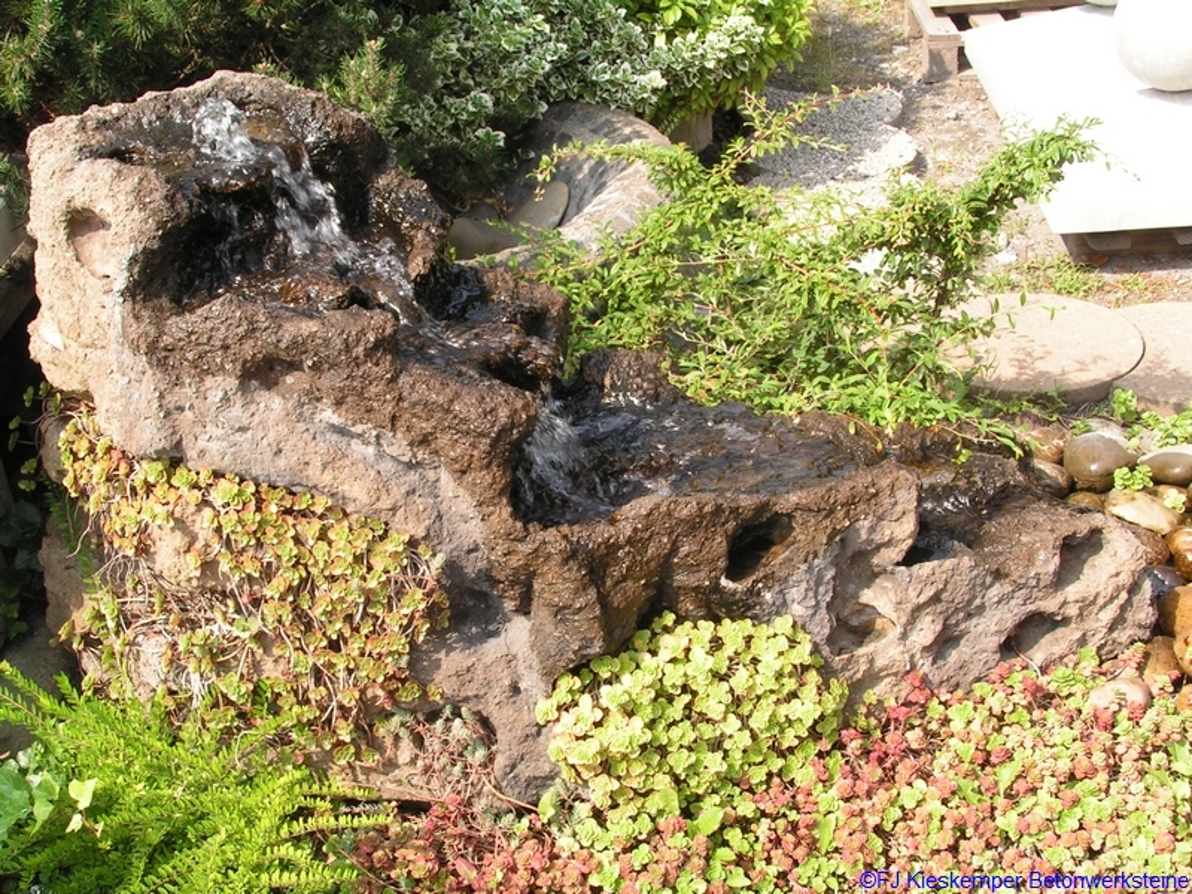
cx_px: 596
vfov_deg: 29.7
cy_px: 447
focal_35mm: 49
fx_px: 1687
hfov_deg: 38.9
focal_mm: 8.2
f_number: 5.6
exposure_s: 1/100
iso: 50
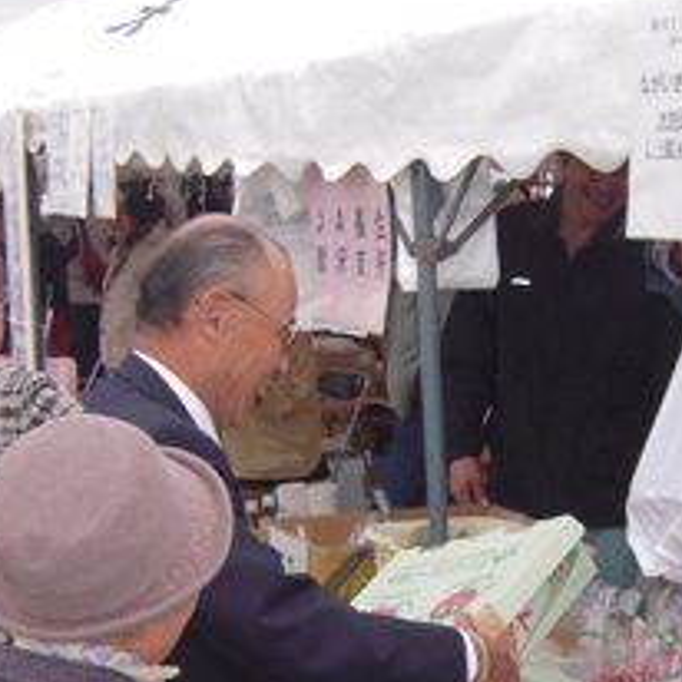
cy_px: 460
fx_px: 1783
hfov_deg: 21.5
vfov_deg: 21.6
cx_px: 498
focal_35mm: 80
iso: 200
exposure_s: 1/250
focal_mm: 5
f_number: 5.4
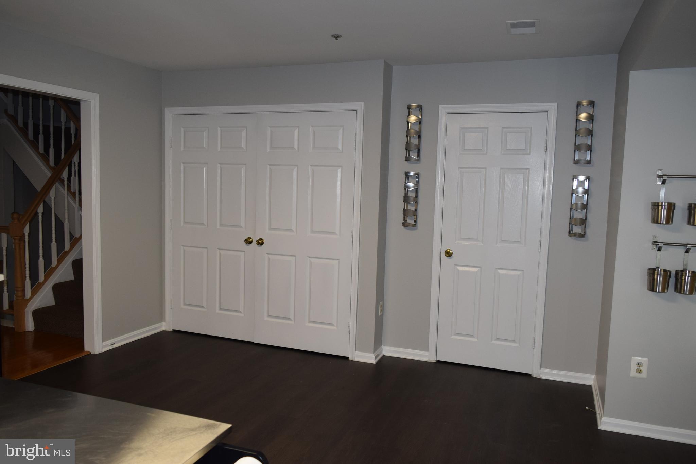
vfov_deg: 47.9
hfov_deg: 67.4
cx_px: 348
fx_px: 522
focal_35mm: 27
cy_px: 232
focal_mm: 18
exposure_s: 1/100
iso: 800
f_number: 5
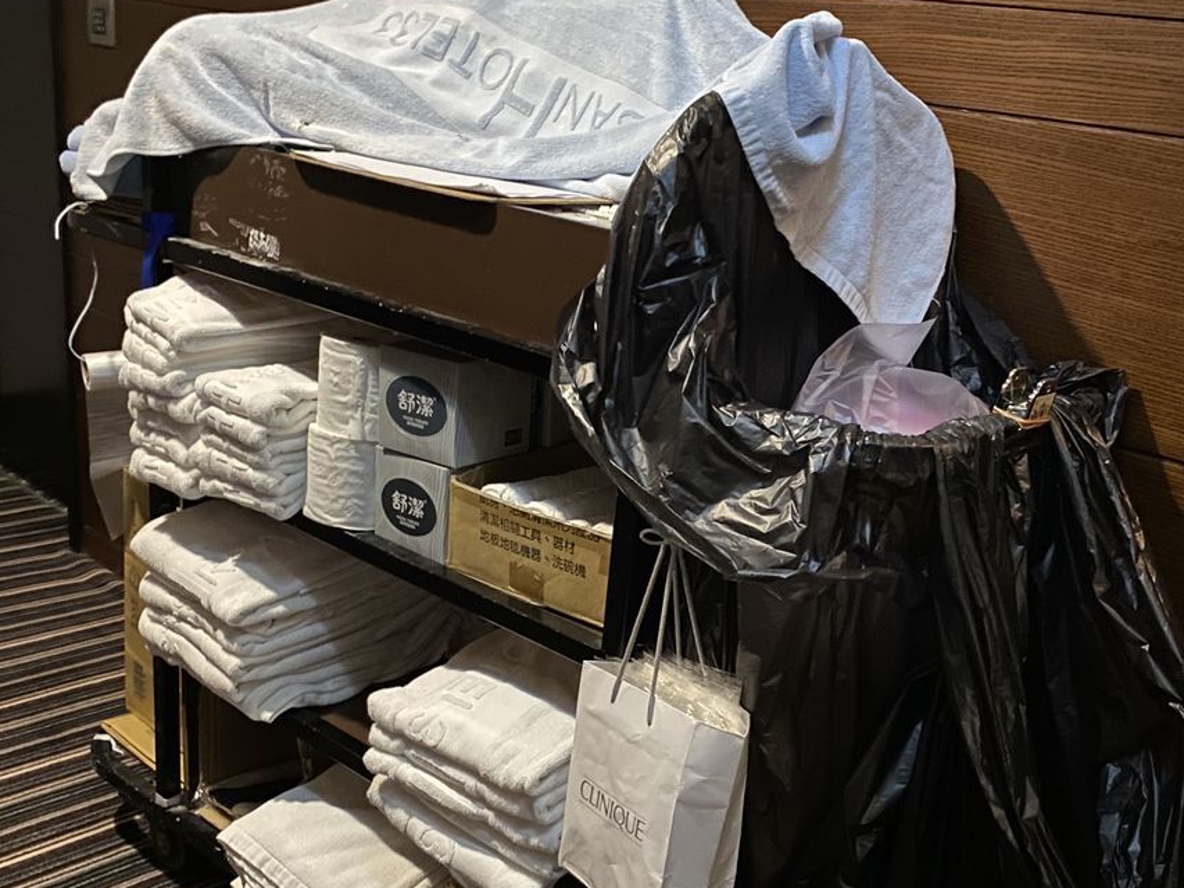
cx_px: 707
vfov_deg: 36.6
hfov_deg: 47.6
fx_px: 1334
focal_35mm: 39
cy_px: 563
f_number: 1.8
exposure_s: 1/8
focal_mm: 4.25
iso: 500
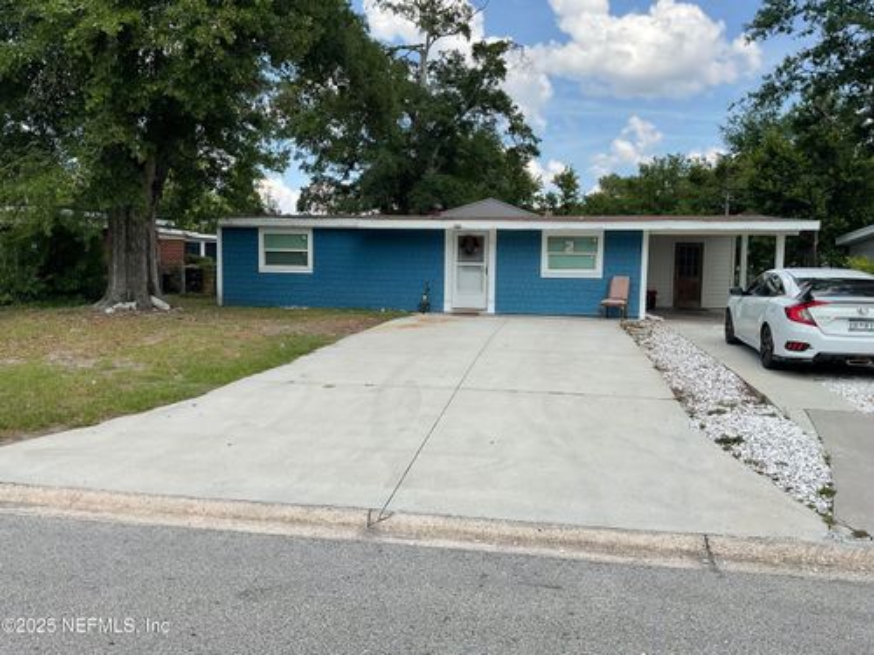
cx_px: 437
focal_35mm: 29
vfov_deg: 48.2
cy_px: 328
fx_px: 732
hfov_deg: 61.7
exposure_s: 1/1490
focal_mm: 3
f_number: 1.8
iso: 16
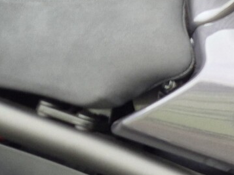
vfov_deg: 11.4
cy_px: 147
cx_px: 571
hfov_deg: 12.1
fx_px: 871
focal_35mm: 129
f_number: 1.8
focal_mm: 5.4
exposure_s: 1/180
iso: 125
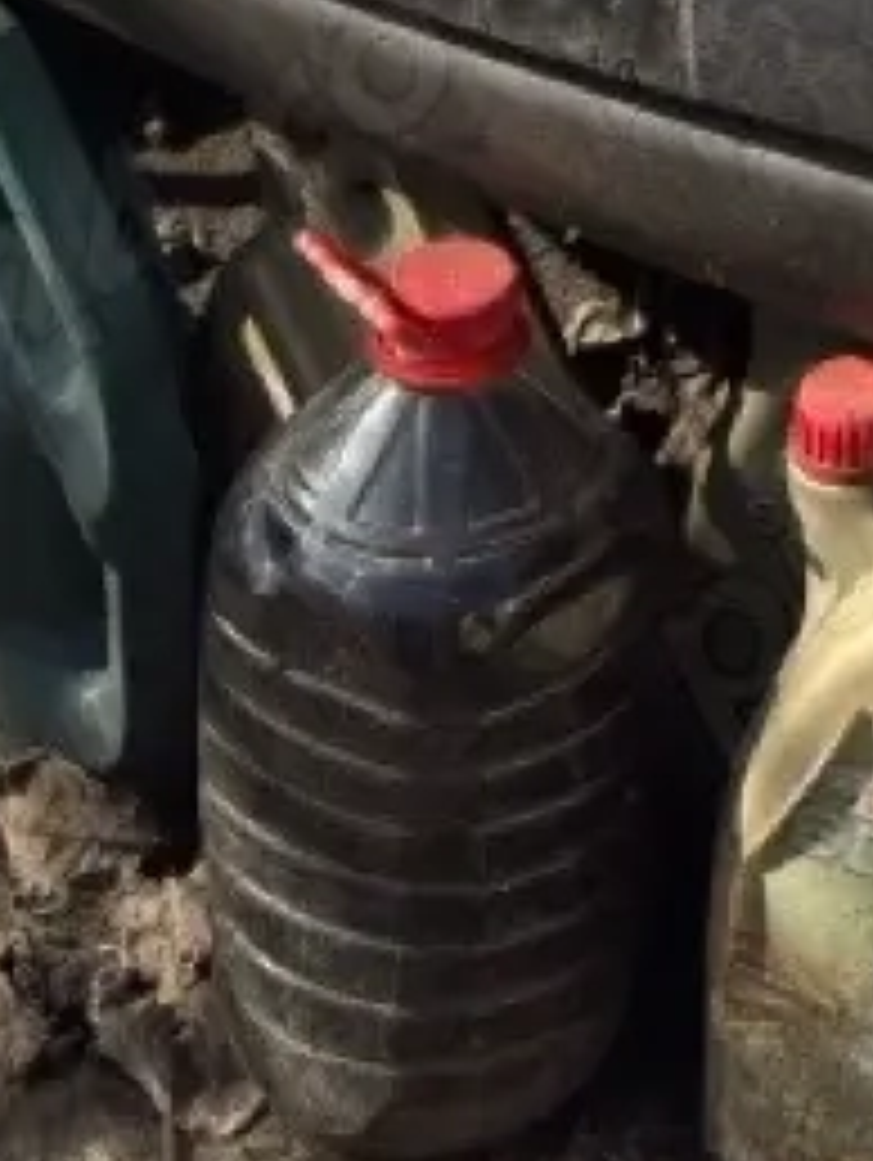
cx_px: 1431
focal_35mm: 124
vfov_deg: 12.0
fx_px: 4163
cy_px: -1804
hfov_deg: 11.3
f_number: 1.78
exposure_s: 1/6849
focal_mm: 6.76
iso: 100
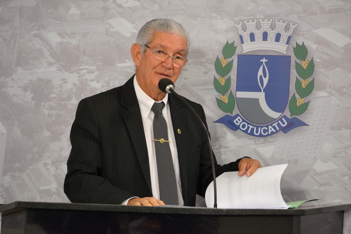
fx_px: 1317
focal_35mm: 135
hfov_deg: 15.2
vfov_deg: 10.2
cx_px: 176
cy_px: 117
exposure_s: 1/60
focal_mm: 90
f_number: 4.8
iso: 560
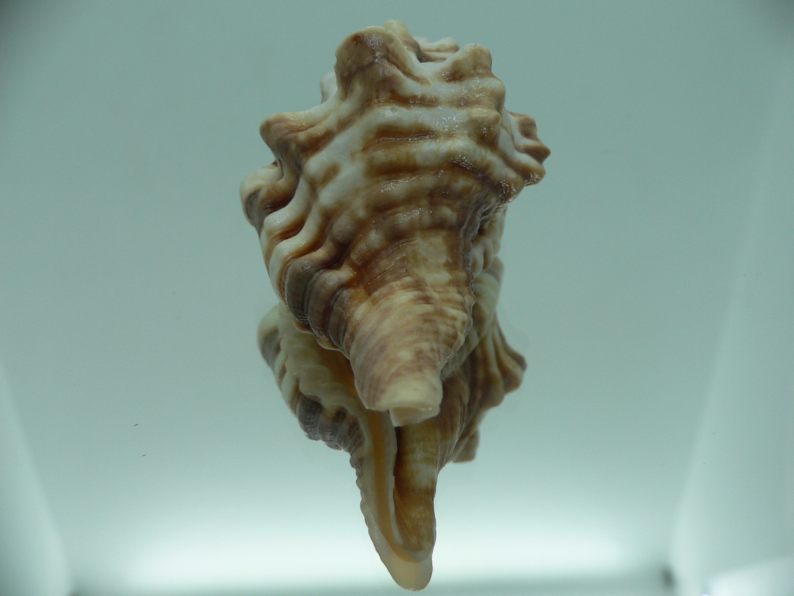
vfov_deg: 40.7
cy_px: 298
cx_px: 397
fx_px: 803
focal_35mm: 35
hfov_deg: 52.6
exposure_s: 1/80
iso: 80
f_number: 2.8
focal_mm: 4.6
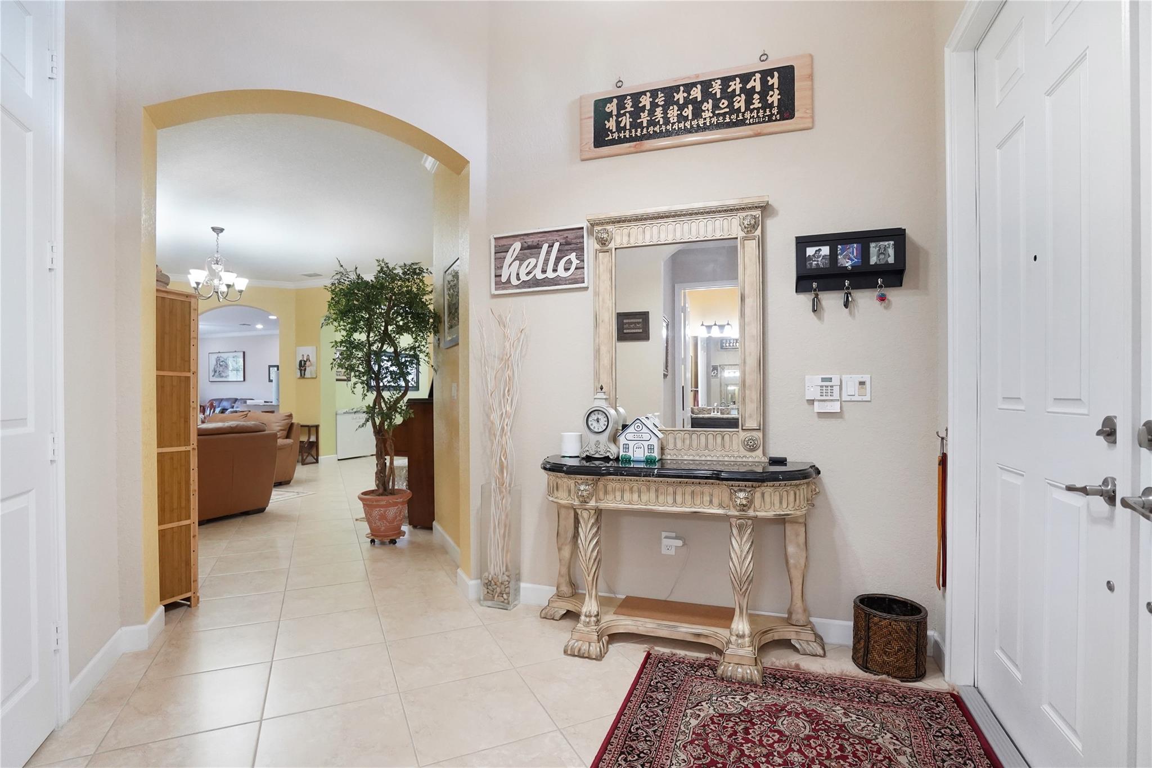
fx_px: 512
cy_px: 384
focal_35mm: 16
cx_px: 576
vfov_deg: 73.7
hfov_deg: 96.7
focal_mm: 16
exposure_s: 1/200
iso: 5000
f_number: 5
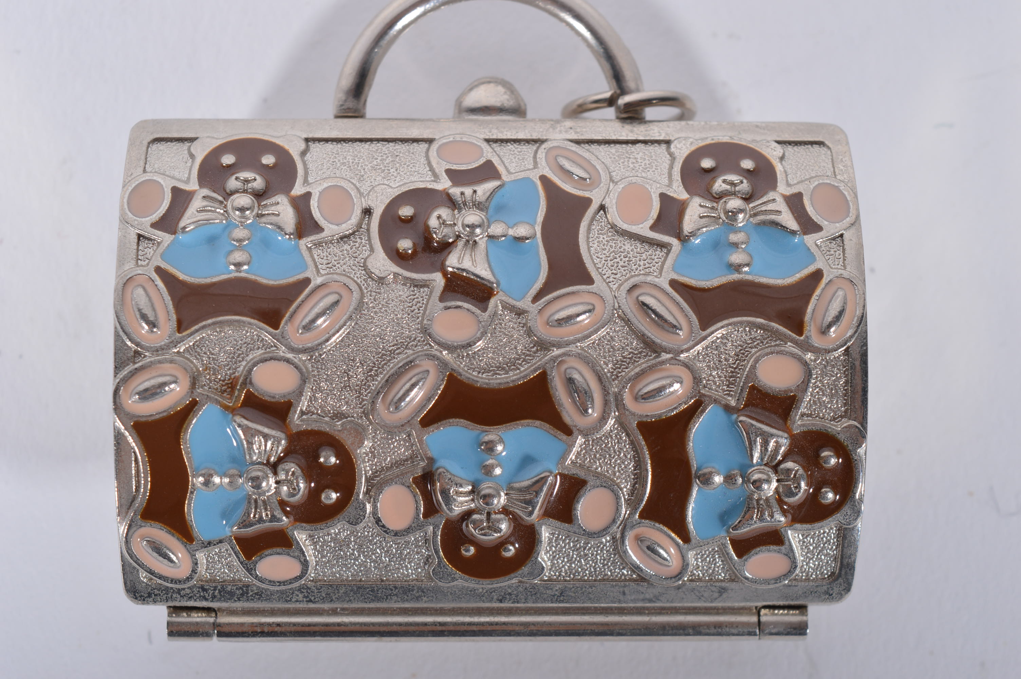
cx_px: 510
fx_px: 2125
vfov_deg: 18.1
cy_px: 340
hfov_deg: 27.0
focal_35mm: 75
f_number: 11
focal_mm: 50
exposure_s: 1/160
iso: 100
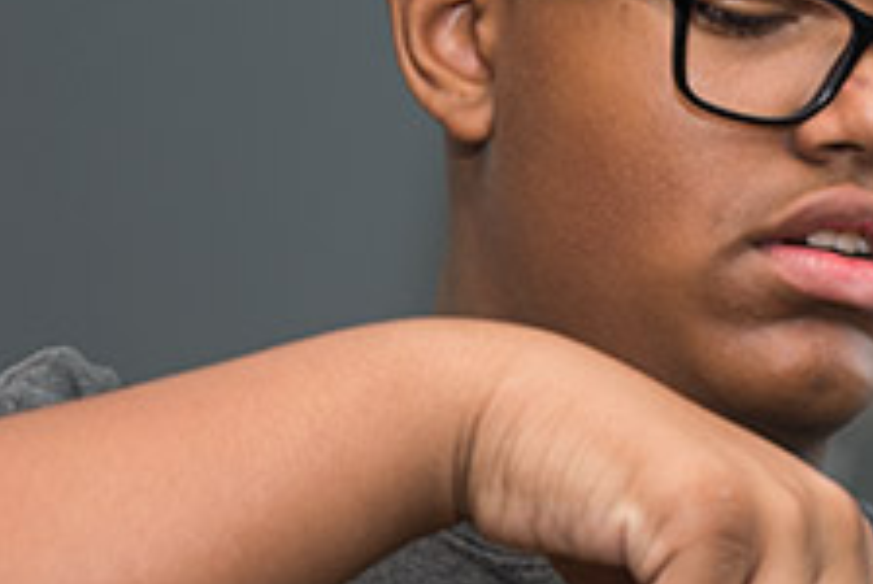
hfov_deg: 16.9
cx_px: 811
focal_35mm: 119
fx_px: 2889
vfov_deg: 11.5
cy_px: 539
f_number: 4.8
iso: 200
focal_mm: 46
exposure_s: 1/60
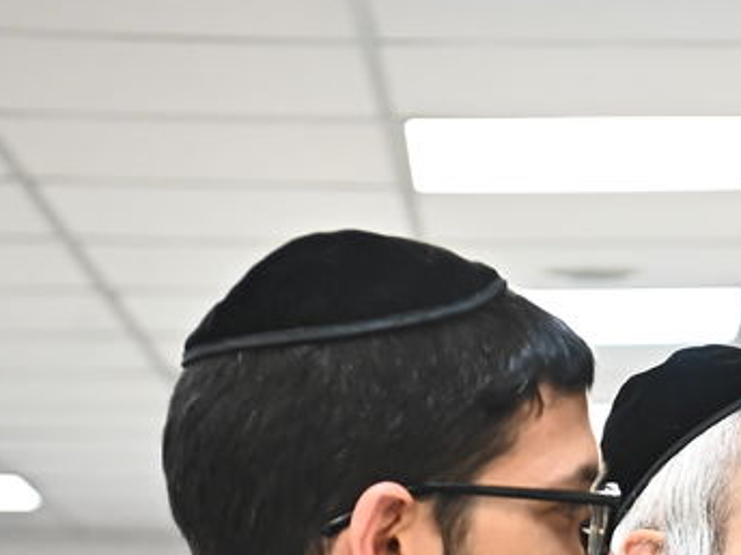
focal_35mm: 219
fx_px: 4688
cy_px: 869
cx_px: 1140
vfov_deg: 6.7
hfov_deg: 8.8
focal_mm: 56
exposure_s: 1/200
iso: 2000
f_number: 4
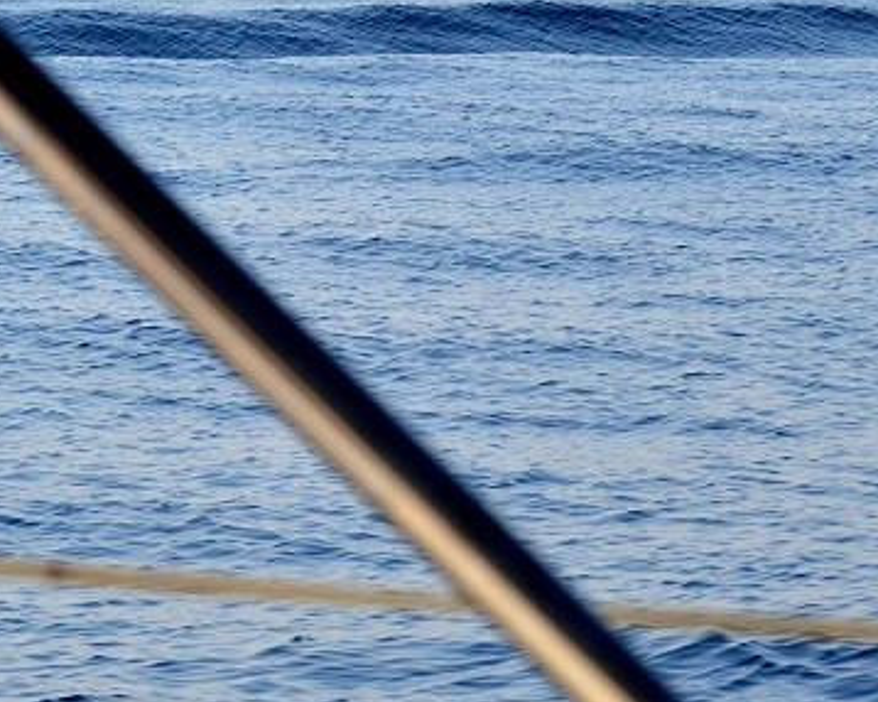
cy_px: 1
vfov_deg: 5.9
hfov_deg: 7.4
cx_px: 871
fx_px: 6778
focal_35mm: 261
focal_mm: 70
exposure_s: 1/2000
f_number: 9
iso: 640
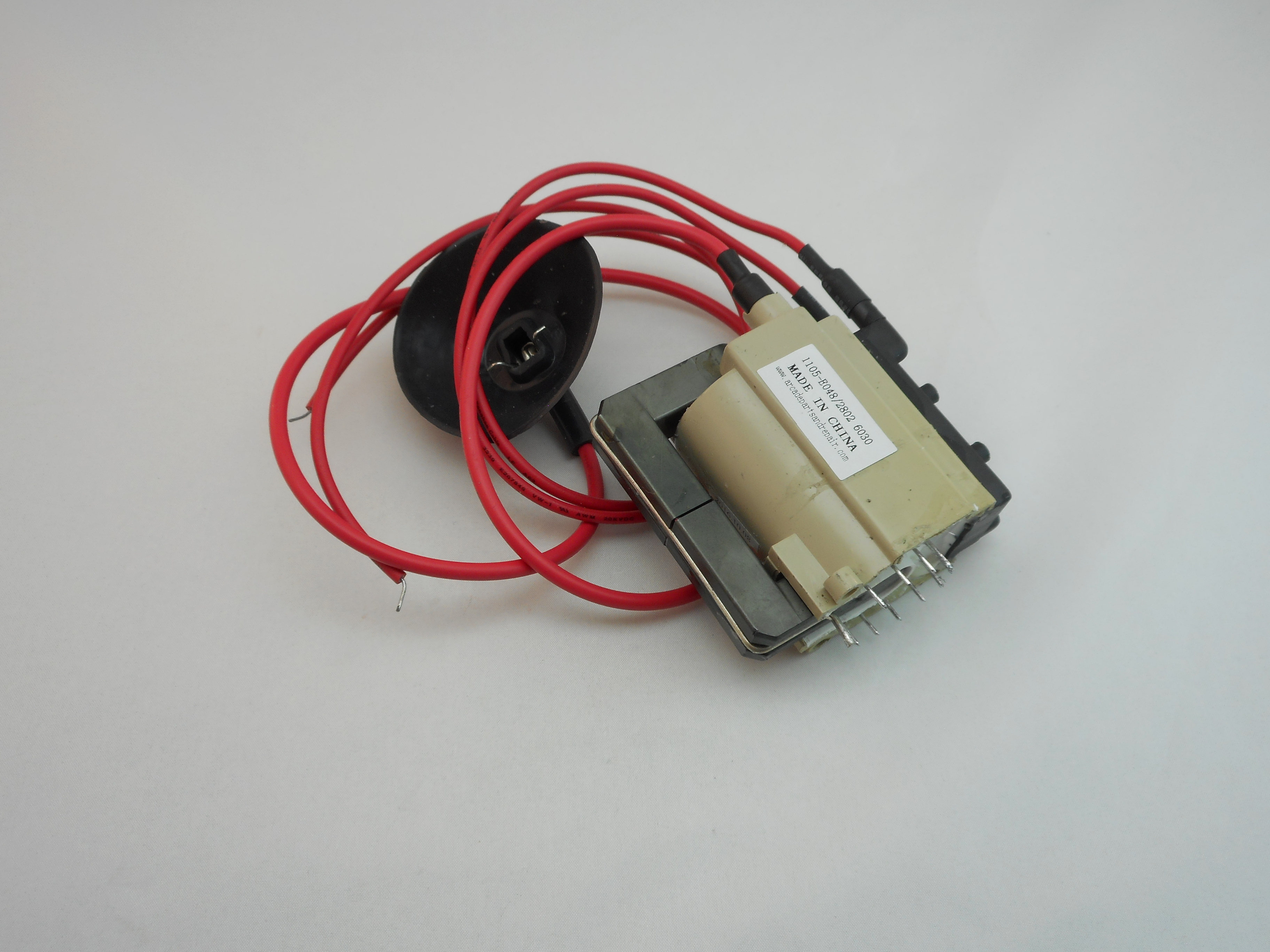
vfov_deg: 41.8
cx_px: 635
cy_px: 476
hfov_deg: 54.0
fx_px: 1247
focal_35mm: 34
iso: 80
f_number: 4.2
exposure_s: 1/40
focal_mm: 6
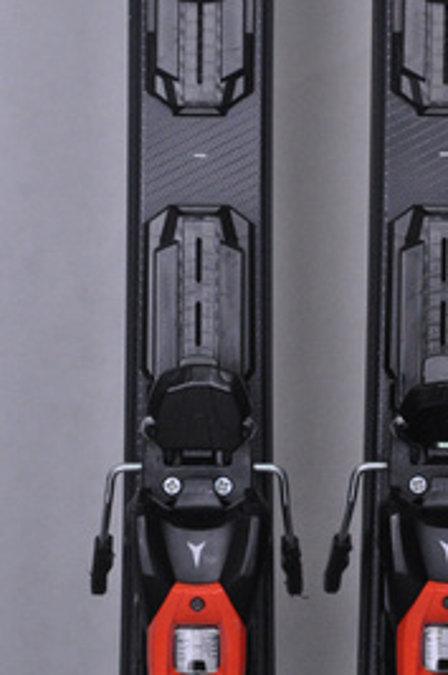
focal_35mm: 177
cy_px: 179
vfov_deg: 11.6
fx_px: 3317
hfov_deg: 7.7
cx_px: 318
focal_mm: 70
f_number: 9.5
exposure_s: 1/125
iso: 3200
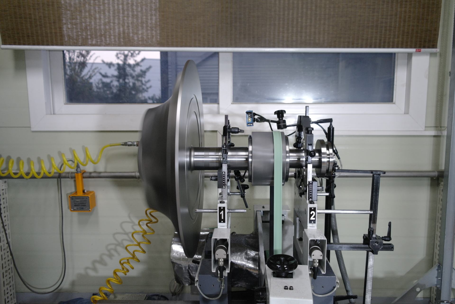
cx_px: 228
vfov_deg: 45.0
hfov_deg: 63.7
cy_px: 152
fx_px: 366
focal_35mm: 29
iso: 400
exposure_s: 1/40
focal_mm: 19
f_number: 3.5
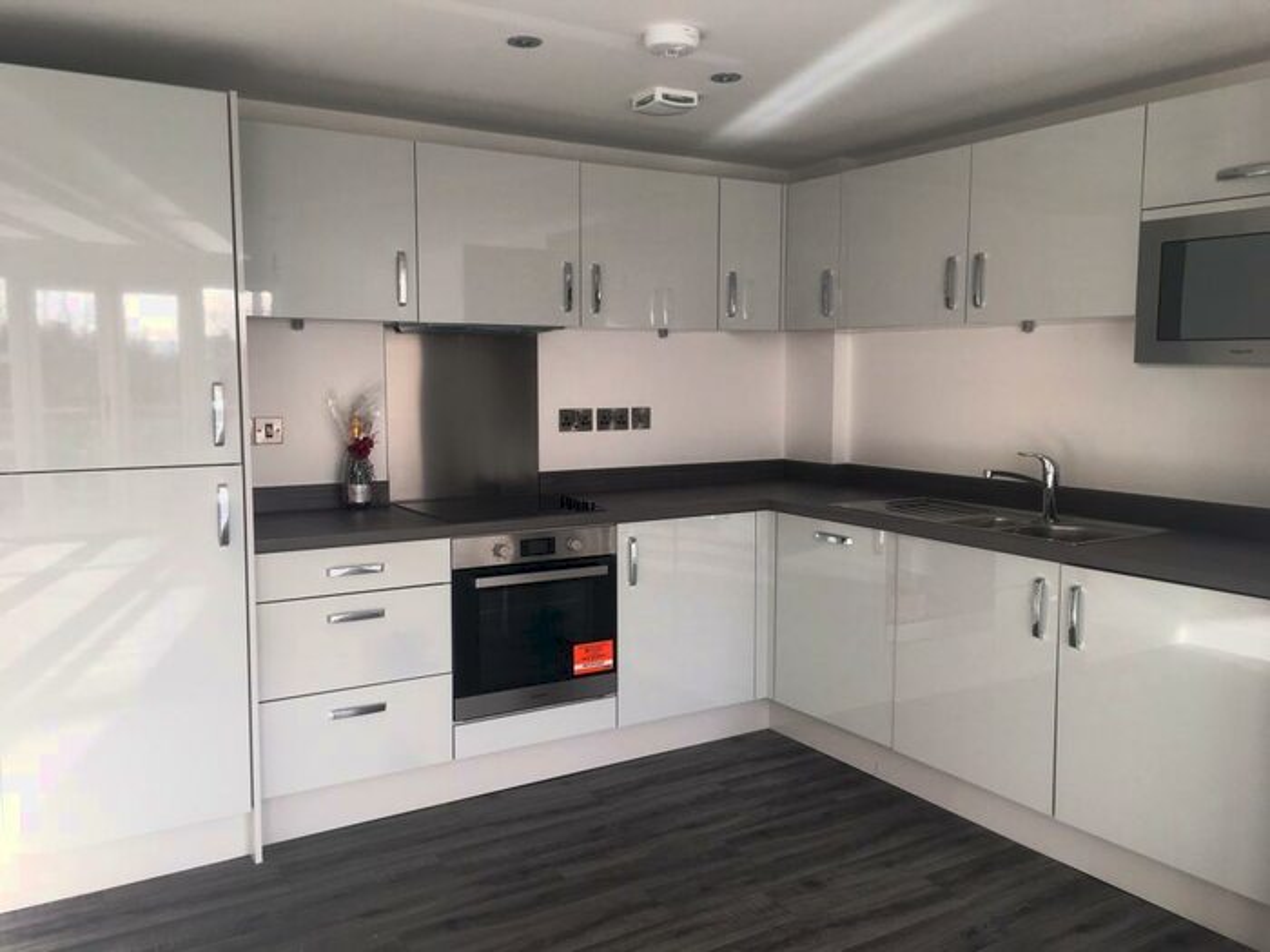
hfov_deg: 61.7
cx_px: 635
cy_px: 476
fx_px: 1064
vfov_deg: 48.2
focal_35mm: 29
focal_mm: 4.15
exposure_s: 1/100
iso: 25
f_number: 2.2
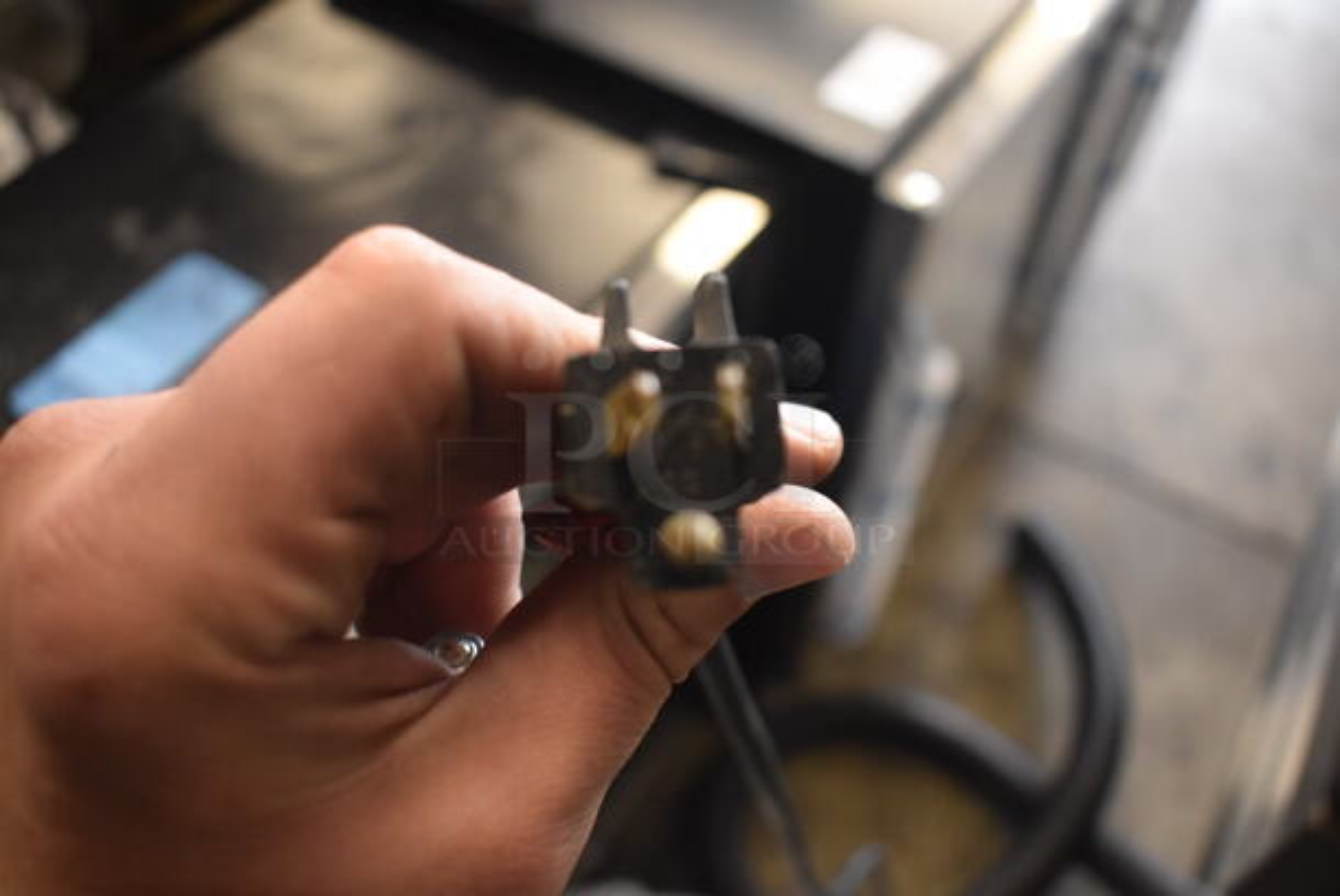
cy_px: 448
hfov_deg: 55.1
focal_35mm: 34
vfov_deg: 38.4
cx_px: 670
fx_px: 1285
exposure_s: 1/60
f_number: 4
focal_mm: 23
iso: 1800
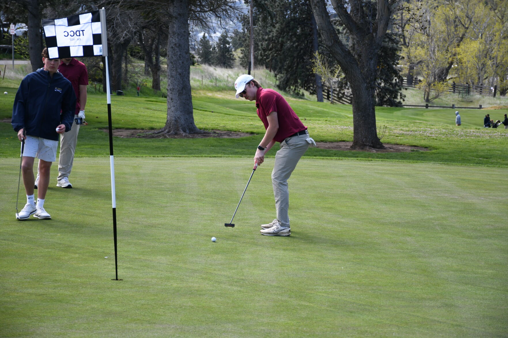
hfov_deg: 16.1
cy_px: 169
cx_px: 254
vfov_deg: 10.8
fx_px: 1792
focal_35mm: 127
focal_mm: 85
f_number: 6.3
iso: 320
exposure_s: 1/640
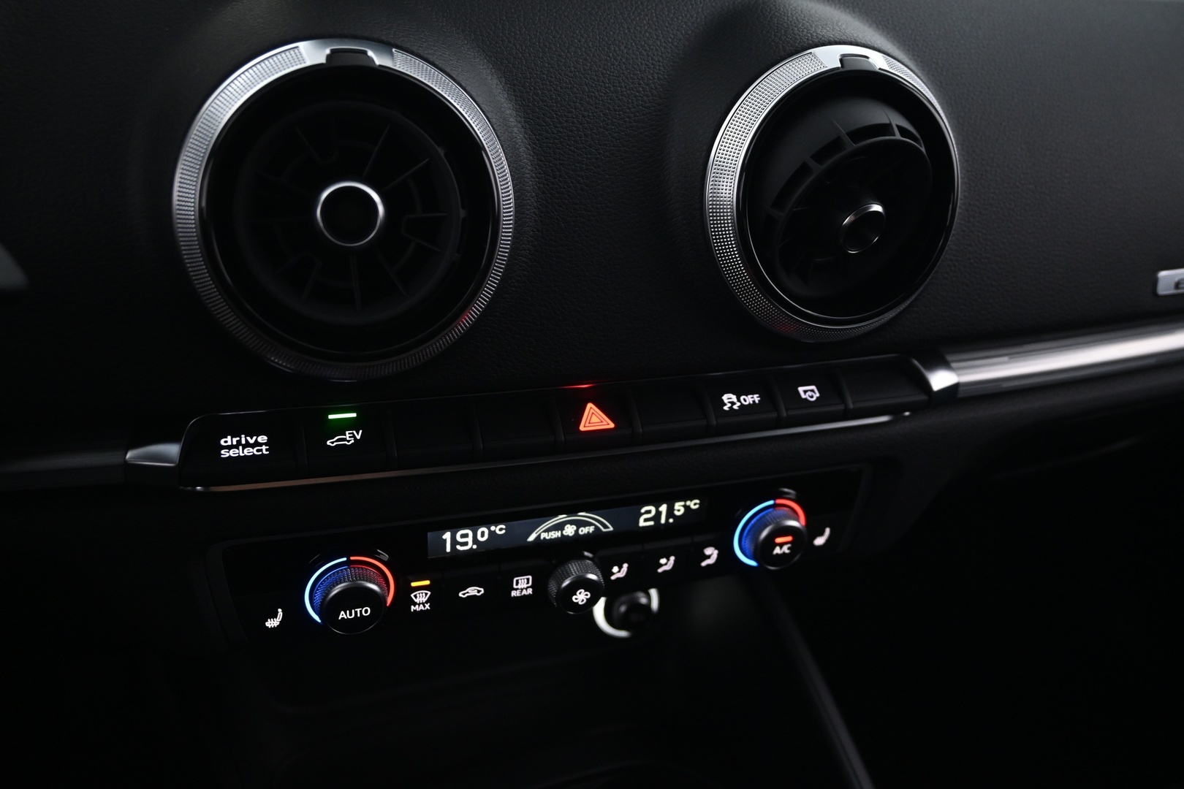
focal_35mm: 33
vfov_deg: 40.0
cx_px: 592
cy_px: 394
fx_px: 1085
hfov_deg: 57.2
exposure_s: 1/13
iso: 1600
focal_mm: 22
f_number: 4
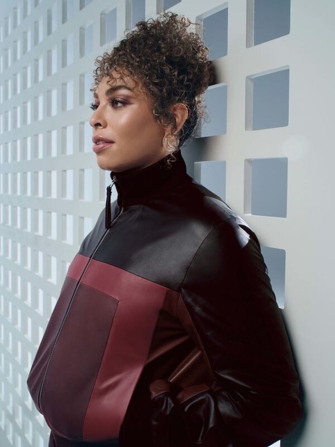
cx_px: 168
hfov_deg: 39.7
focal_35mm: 36
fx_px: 465
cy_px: 224
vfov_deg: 51.4
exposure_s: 1/125
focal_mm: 45
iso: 500
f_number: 9
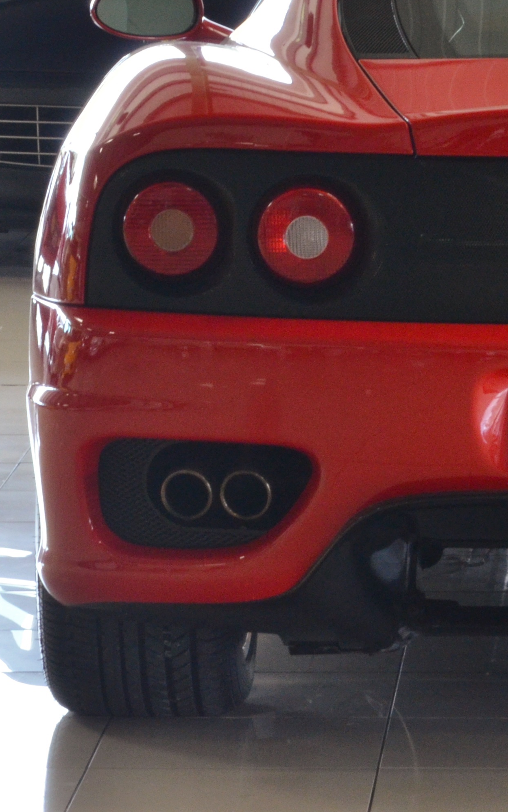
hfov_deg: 4.6
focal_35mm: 282
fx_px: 6251
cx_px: 704
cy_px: 334
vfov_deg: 7.4
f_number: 22
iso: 1000
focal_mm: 75
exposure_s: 1/3
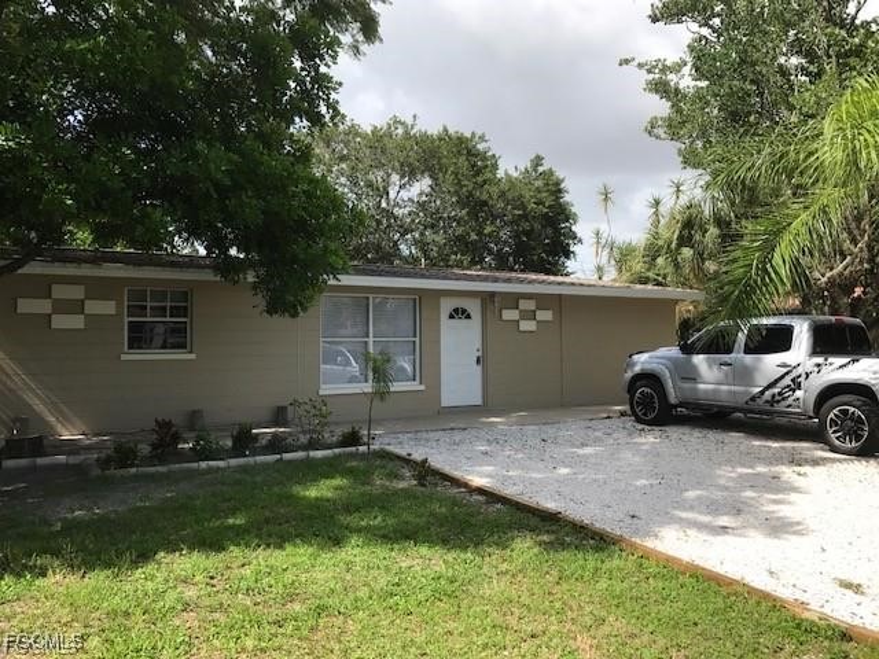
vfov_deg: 49.7
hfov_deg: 63.4
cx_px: 440
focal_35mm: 28
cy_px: 330
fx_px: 711
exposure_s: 1/1597
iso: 20
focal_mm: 3.99
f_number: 1.8
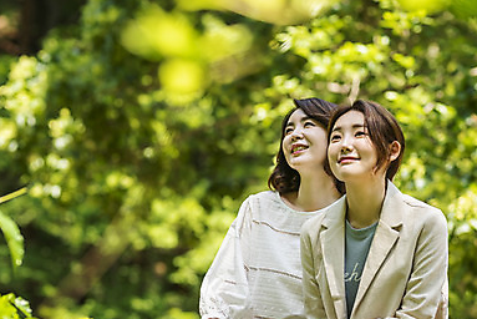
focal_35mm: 133
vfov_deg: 10.3
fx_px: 1764
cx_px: 266
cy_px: 178
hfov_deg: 15.4
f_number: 2.2
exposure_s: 1/400
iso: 100
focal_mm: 85
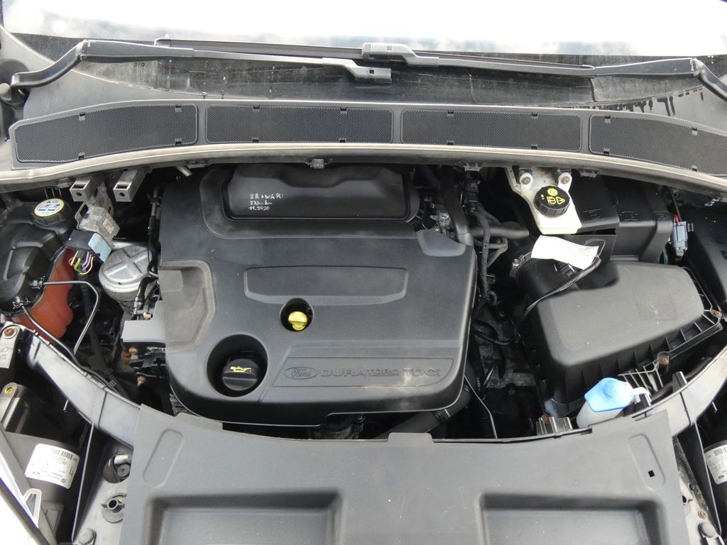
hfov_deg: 73.9
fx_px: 483
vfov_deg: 58.9
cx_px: 364
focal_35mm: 23
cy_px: 272
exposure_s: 1/80
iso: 400
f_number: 5
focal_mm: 4.1
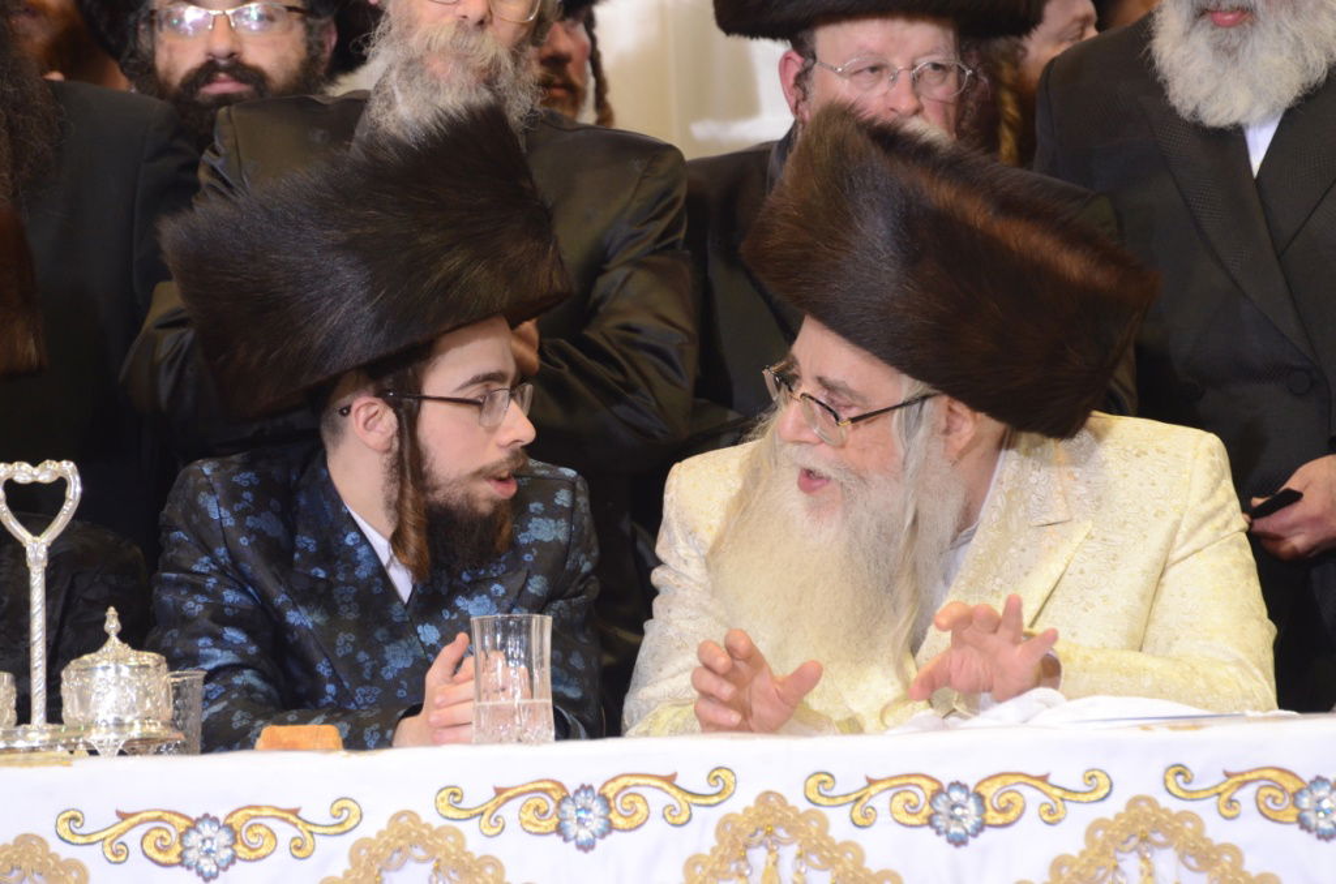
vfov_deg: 4.0
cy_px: 442
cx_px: 668
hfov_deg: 6.0
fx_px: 12775
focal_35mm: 345
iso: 1250
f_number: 5.6
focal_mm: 230
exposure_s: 1/100
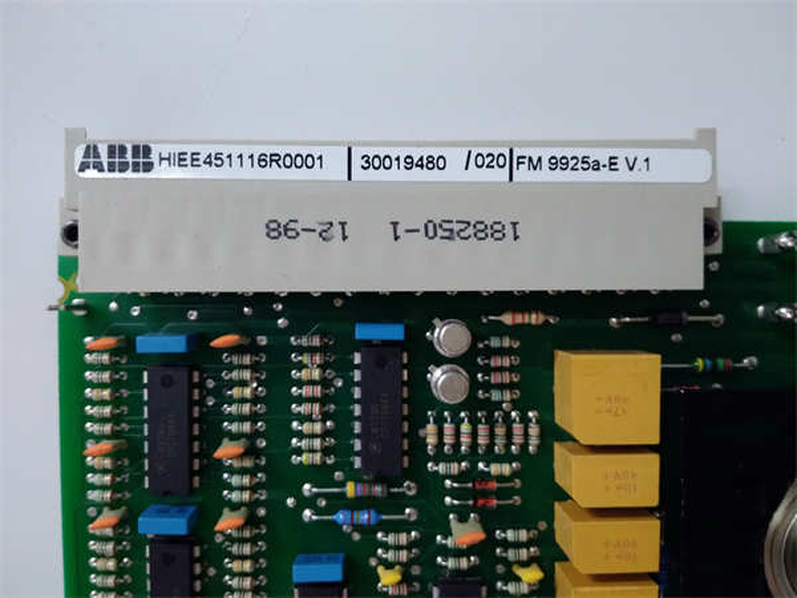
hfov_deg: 65.3
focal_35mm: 27
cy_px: 299
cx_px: 398
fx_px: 622
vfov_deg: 51.4
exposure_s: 1/33
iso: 674
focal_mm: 3.79
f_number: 2
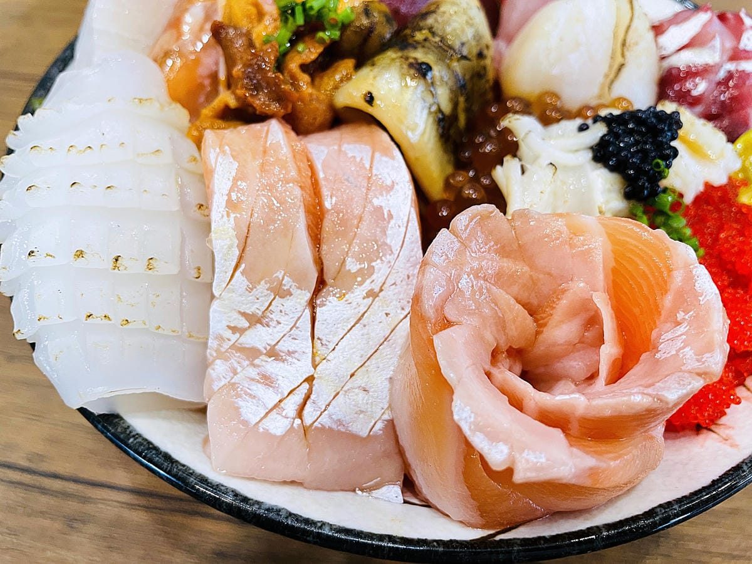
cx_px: 376
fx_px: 565
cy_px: 282
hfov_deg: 67.3
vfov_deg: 53.1
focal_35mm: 26
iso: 100
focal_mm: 4.2
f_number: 1.6
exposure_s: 1/60
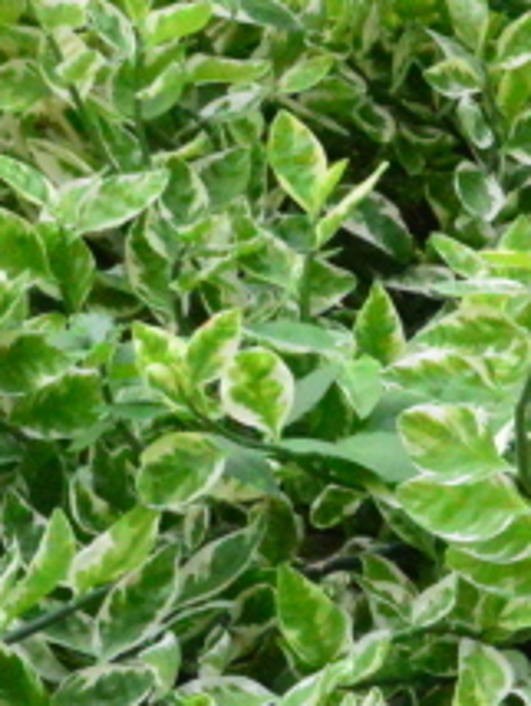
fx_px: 7022
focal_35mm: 344
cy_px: 638
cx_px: 670
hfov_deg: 4.3
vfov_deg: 5.7
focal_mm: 50
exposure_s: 1/250
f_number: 22
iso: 6400
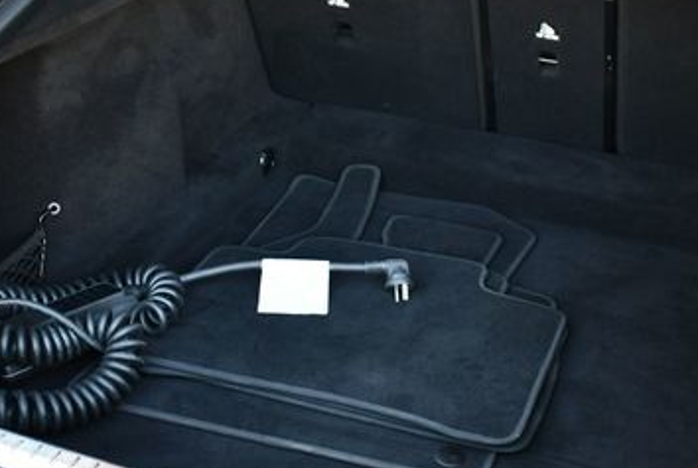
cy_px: 241
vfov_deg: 21.0
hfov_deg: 30.9
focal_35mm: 65
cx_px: 365
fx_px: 1262
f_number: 3.5
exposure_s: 1/250
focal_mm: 18
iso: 800
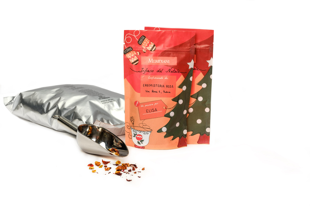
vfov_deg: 11.4
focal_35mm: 120
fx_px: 1033
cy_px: 103
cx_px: 155
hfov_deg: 17.1
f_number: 8
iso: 200
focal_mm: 80
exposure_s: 1/125
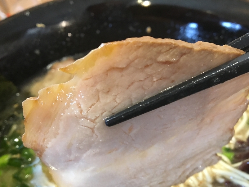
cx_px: 128
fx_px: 266
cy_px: 116
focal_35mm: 37
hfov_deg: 50.1
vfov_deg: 38.4
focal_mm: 4.15
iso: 125
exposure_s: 1/30
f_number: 2.2
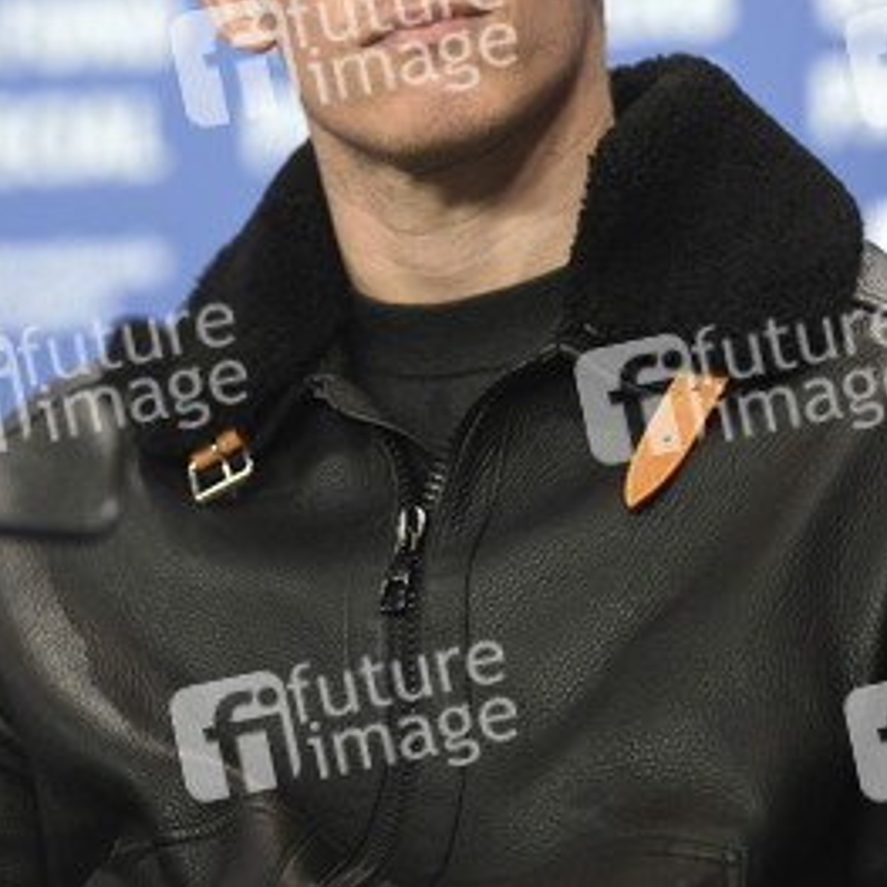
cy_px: 216
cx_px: 442
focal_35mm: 258
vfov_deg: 6.8
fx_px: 7479
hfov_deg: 6.8
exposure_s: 1/250
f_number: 4
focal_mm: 200
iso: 1250
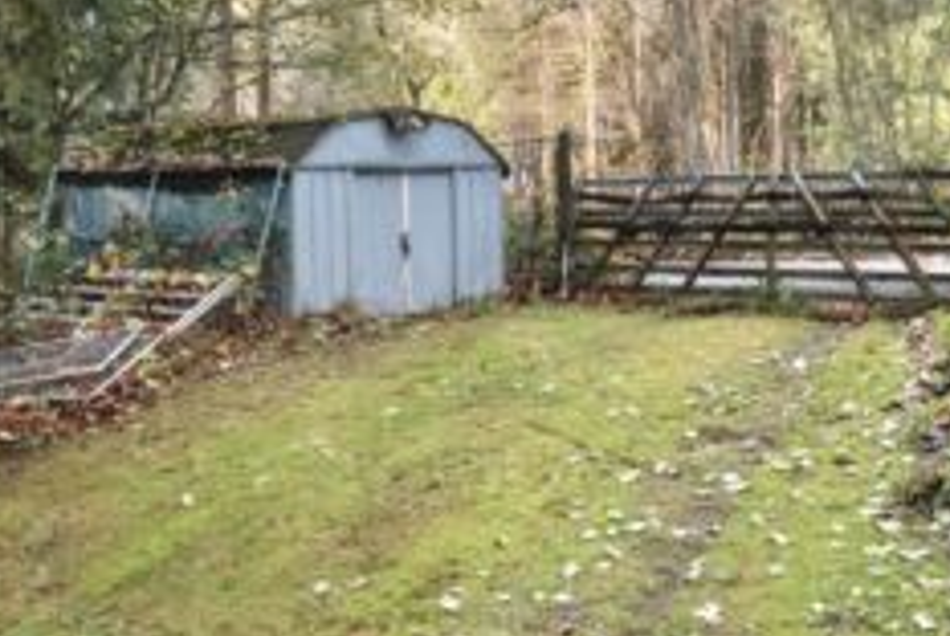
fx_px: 1268
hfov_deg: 40.9
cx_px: 575
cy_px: 210
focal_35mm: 48
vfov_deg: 28.0
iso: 800
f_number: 7.1
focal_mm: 10.26
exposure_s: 1/200
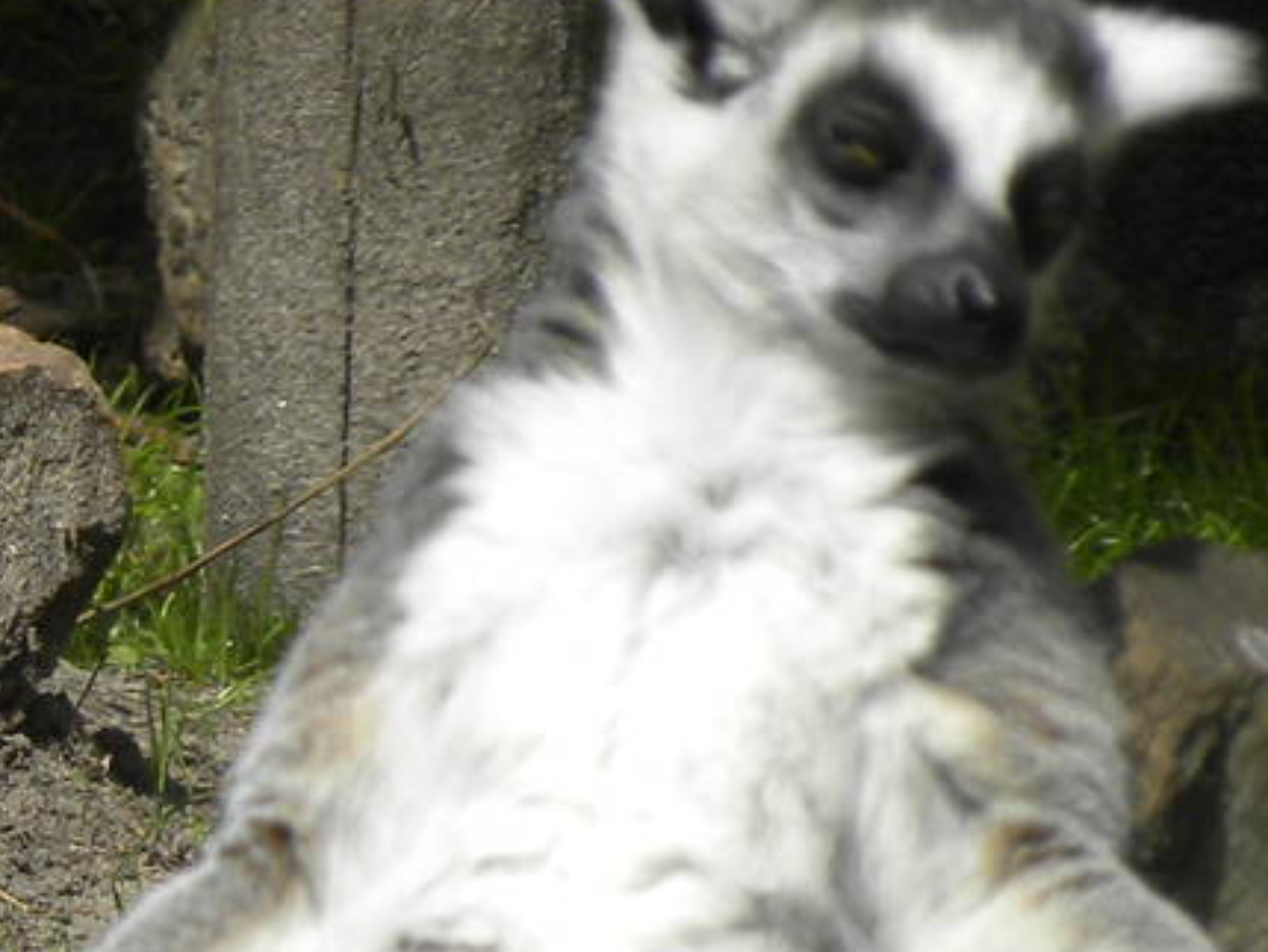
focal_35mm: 1580
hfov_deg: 1.3
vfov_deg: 0.9
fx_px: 57908
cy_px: 899
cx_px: -304
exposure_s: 1/251
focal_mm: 75.7
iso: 64
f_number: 5
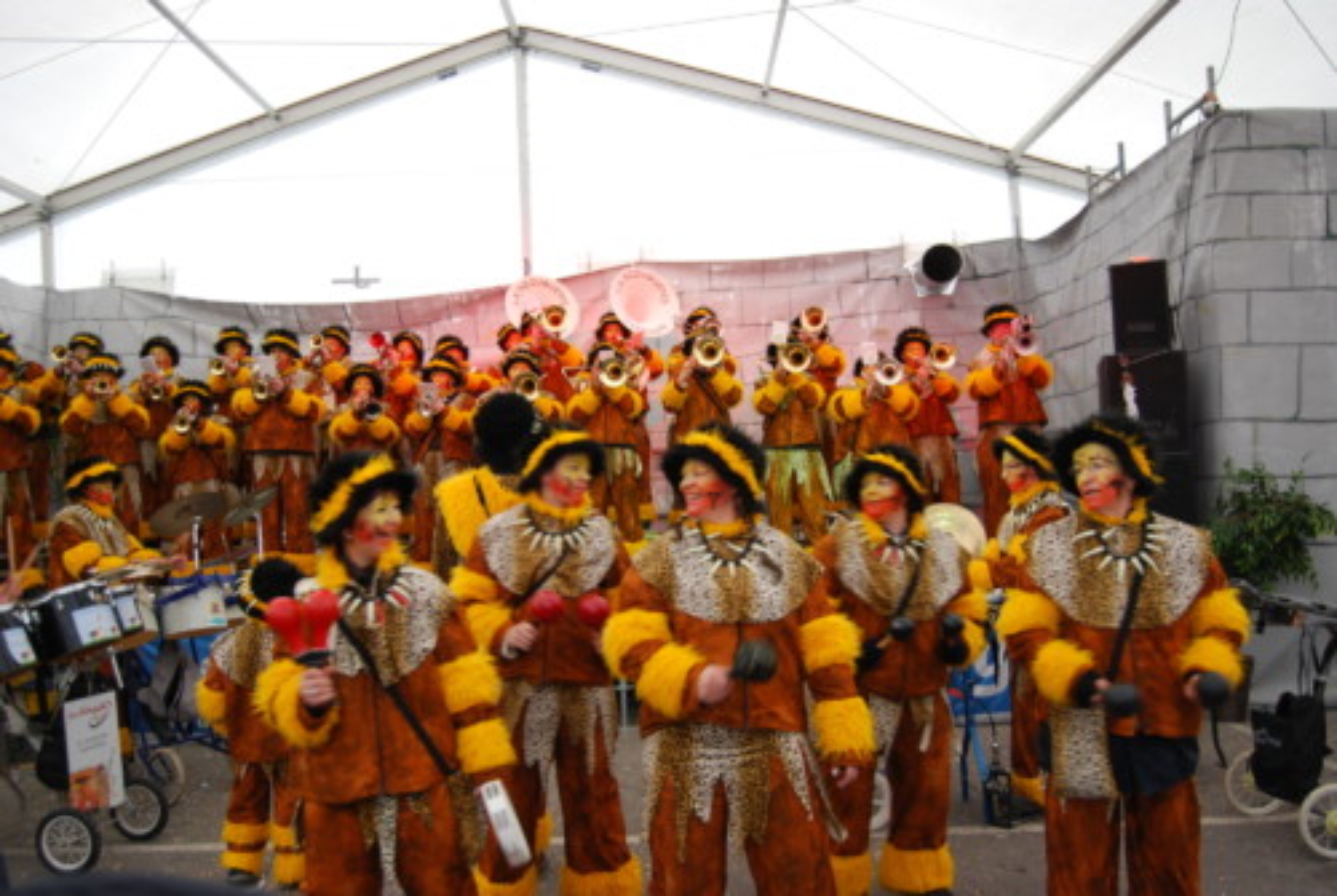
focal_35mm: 30
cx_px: 668
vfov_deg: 43.7
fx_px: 1116
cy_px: 448
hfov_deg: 61.9
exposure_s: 1/50
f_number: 3.8
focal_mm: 20
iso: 200
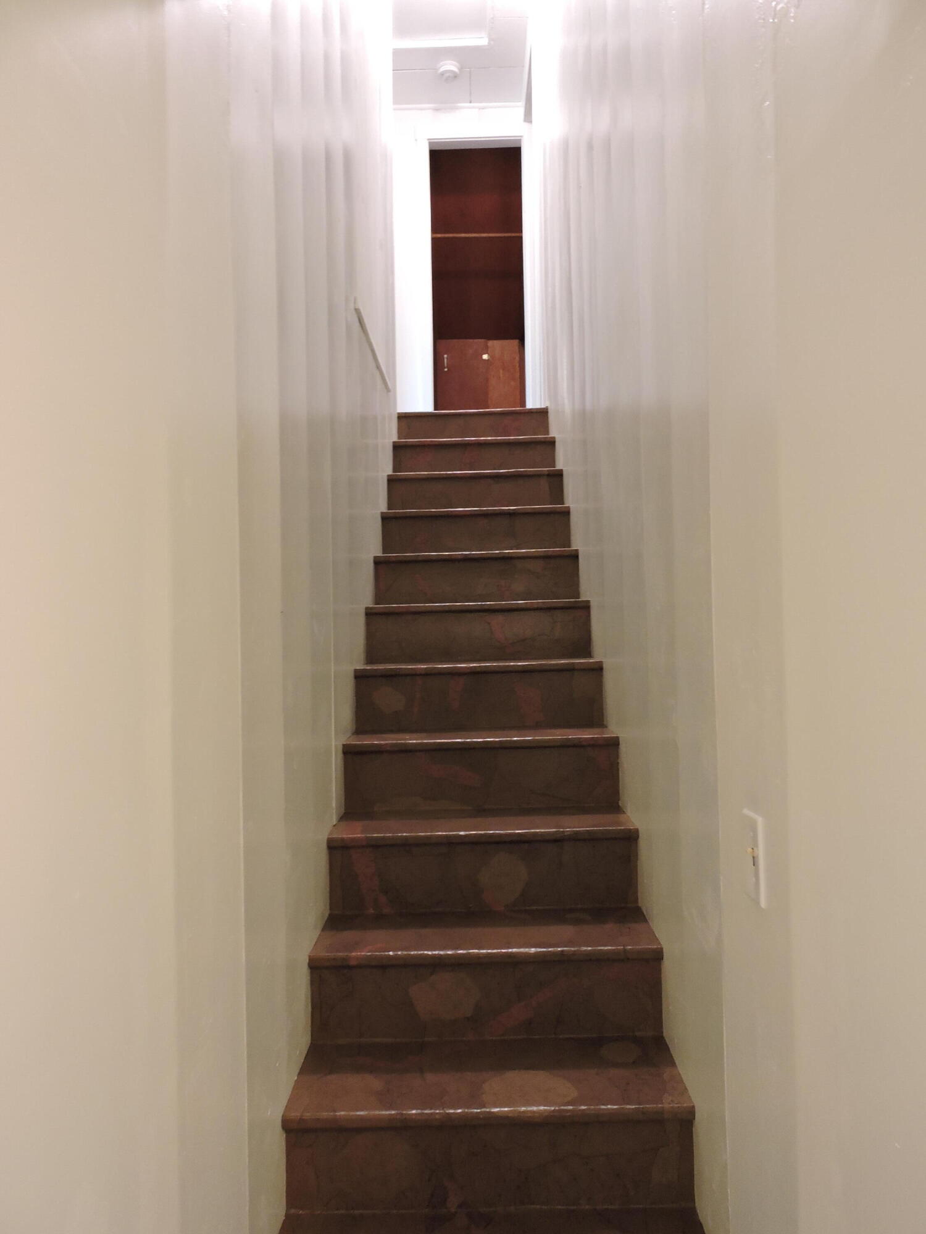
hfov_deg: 56.8
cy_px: 617
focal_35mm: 24
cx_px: 463
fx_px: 856
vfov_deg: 71.6
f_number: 3.3
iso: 400
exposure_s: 1/13
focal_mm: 4.3
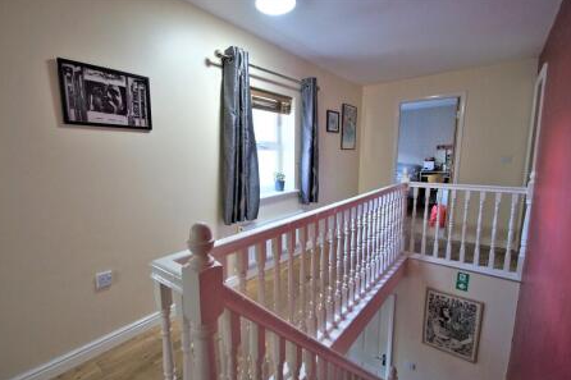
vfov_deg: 73.7
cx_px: 273
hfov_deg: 96.7
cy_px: 196
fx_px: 254
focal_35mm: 16
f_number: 4
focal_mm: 10
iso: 800
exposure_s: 1/60
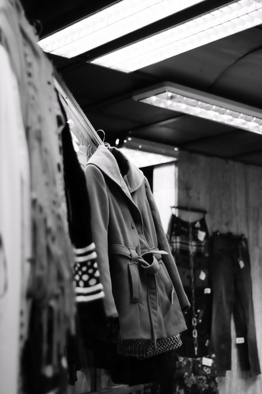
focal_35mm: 75
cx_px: 131
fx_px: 820
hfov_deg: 18.2
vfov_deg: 27.0
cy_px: 197
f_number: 1.8
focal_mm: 50
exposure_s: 1/400
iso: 1600
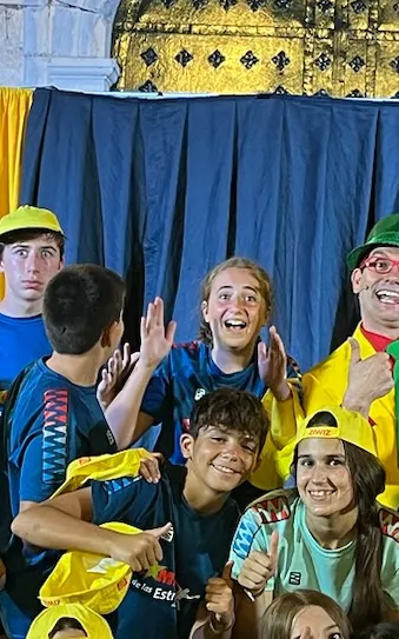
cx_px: 161
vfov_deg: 19.9
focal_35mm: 104
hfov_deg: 12.6
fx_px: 1811
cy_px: 428
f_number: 1.6
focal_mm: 5.1
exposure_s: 1/60
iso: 160
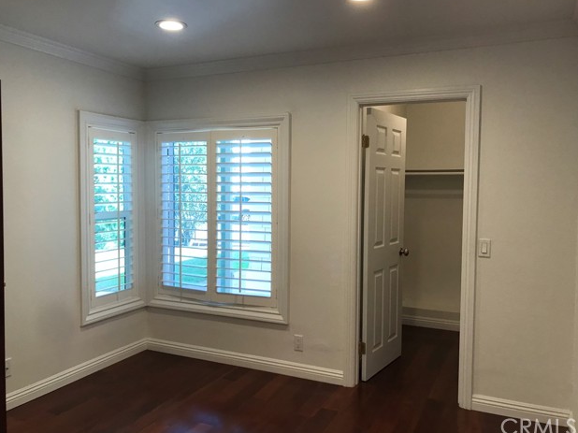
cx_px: 293
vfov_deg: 48.2
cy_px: 216
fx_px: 484
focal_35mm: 29
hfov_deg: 61.7
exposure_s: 1/40
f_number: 1.8
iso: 25
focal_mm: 3.99
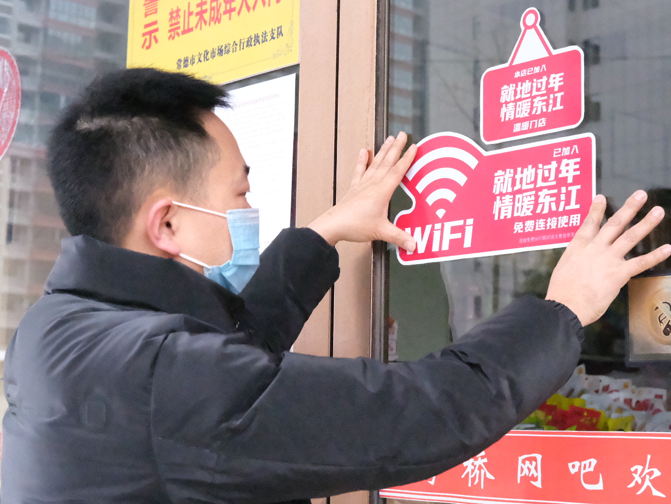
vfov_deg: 22.9
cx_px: 379
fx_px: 1241
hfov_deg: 30.2
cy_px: 240
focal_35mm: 64
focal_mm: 35
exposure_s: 1/4000
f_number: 5.6
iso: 51200
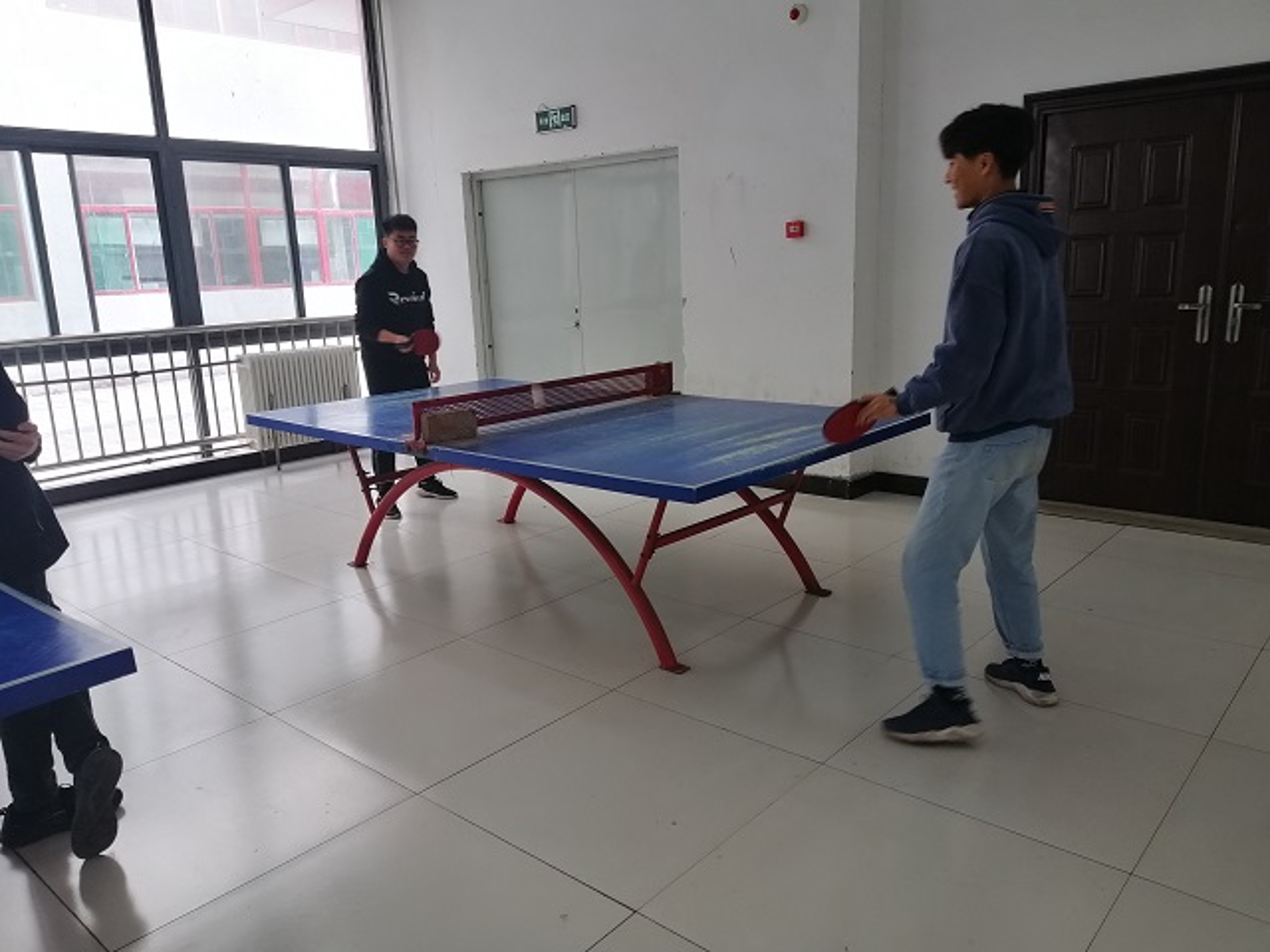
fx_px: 954
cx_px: 635
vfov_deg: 53.1
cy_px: 476
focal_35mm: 26
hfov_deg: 67.3
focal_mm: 3.81
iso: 80
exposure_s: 1/50
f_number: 2.2
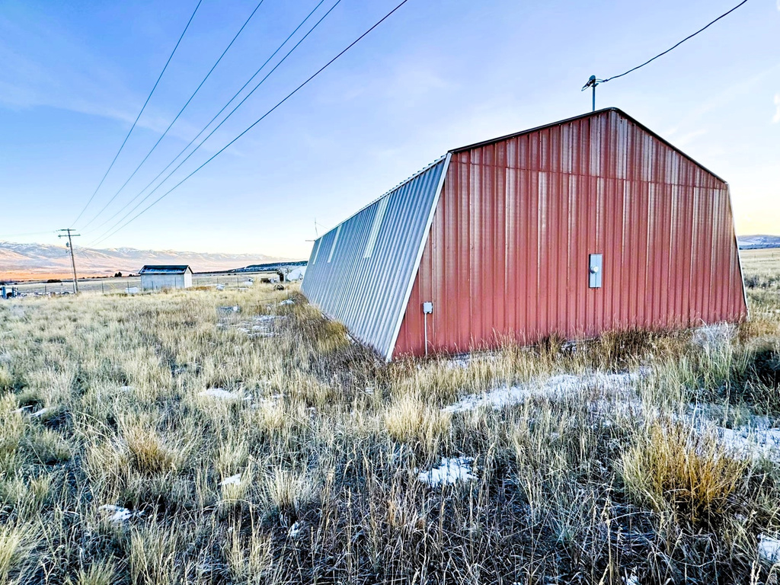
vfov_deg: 85.7
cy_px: 292
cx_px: 390
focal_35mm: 14
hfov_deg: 102.1
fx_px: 315
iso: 40
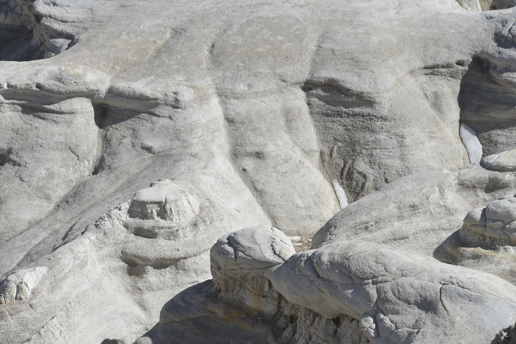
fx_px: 2724
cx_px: 258
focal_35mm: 190
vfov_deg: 7.2
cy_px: 172
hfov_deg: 10.8
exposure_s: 1/400
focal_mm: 190
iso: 100
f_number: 9
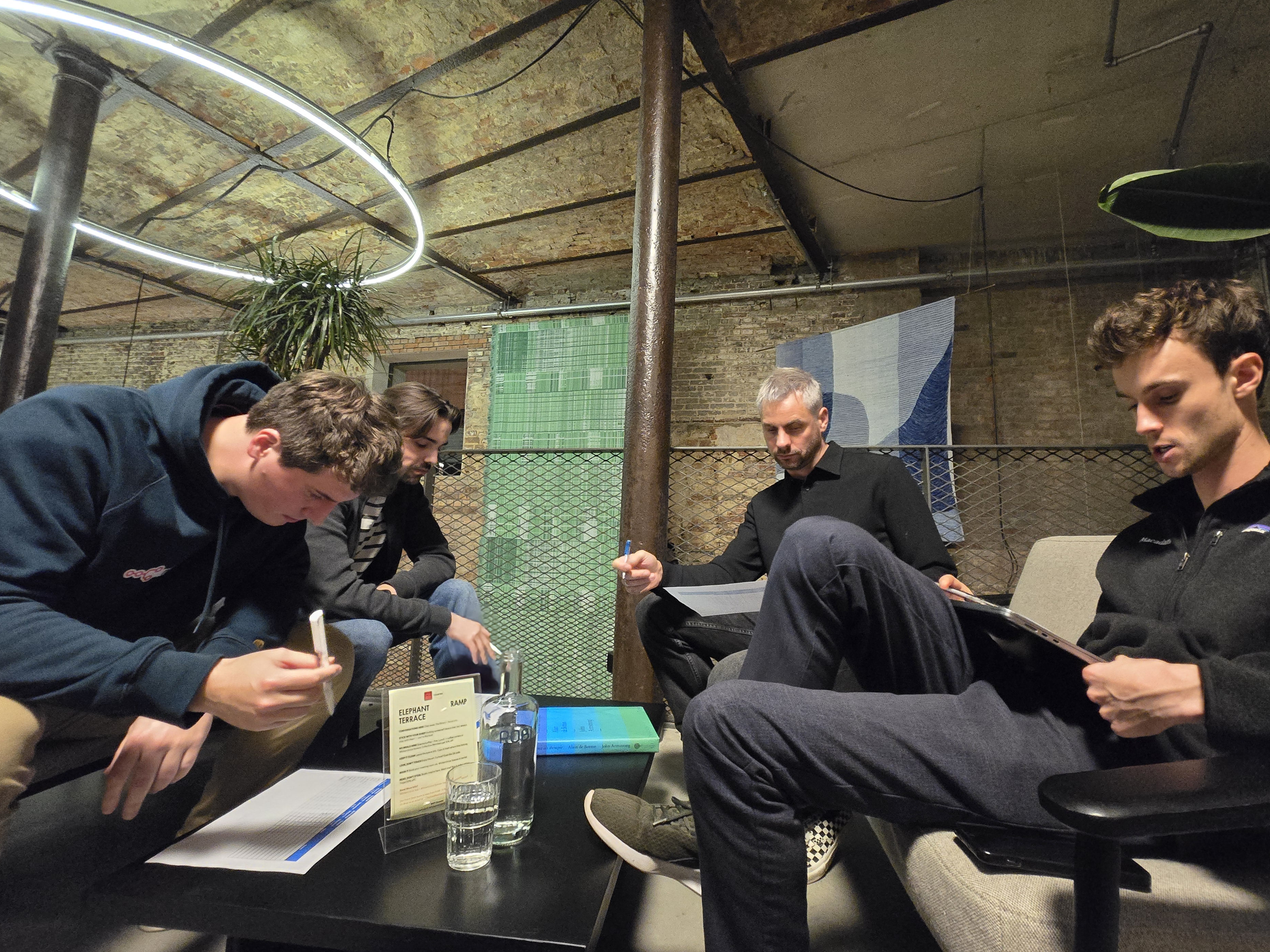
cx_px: 615
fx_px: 514
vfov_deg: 85.6
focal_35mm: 14
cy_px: 457
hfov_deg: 102.0
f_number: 2.2
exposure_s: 1/33
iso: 1250
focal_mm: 1.7
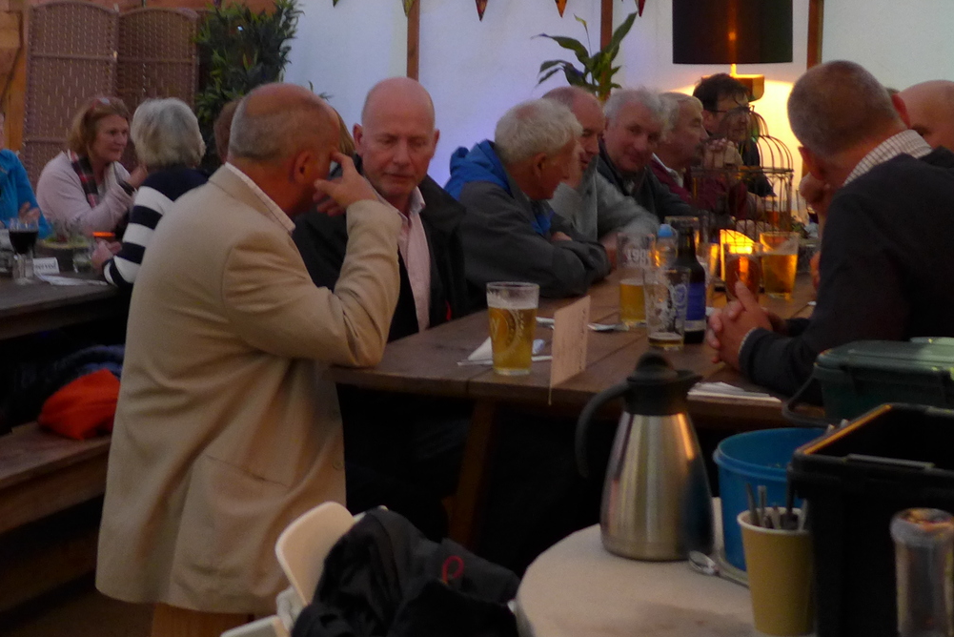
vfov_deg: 20.4
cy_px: 144
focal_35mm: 66
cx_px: 319
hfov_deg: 30.3
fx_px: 1749
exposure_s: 1/13
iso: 400
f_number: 1.6
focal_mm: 6.9
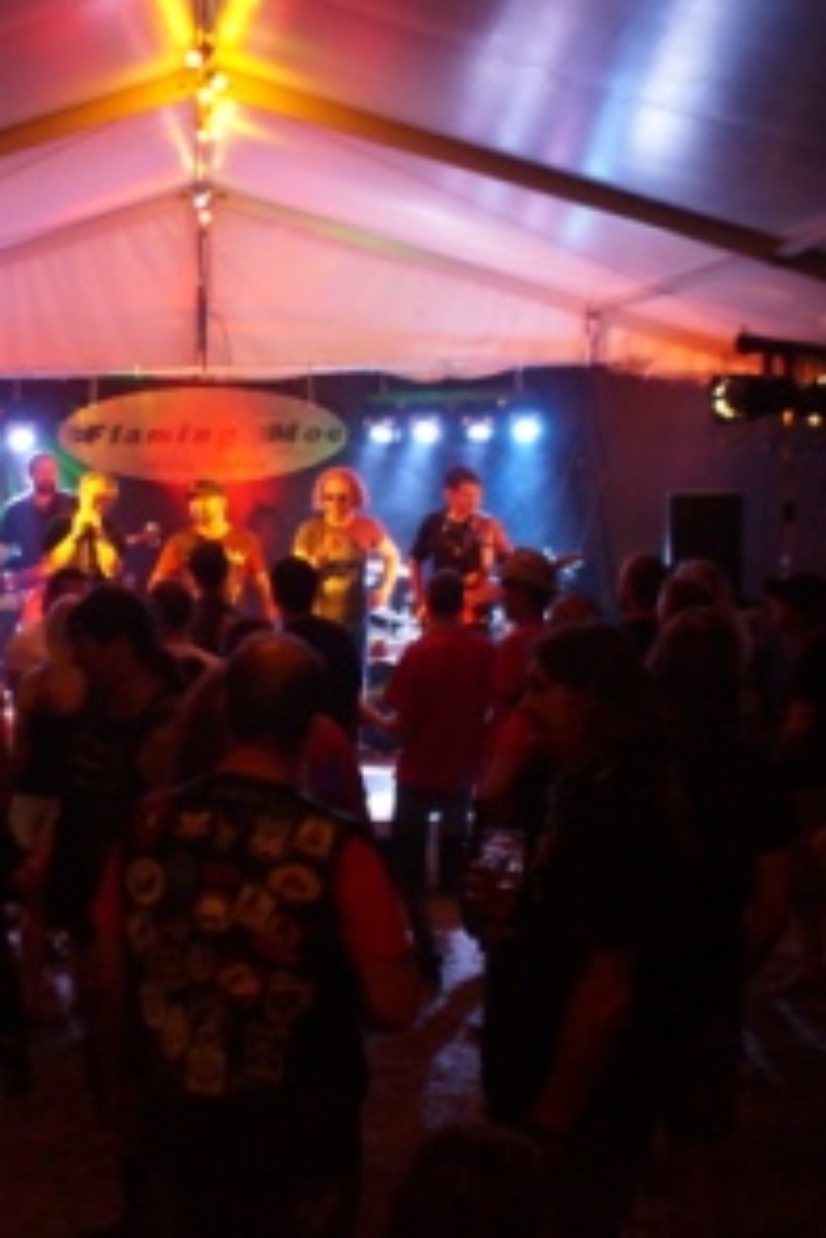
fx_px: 2202
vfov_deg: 31.4
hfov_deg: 20.9
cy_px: 615
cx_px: 135
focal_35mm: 64
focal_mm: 28
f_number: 3.5
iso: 3200
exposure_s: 1/50
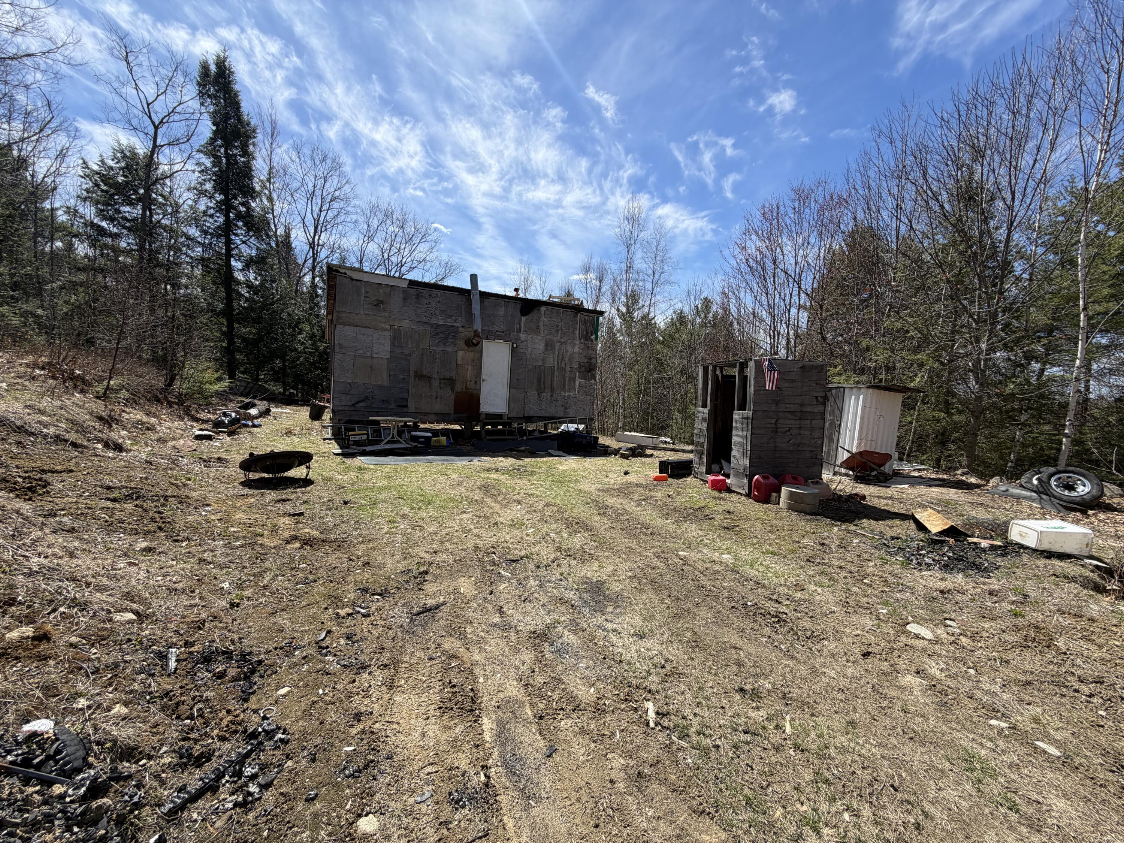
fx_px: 455
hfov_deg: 102.1
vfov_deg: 85.7
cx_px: 562
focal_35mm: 14
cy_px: 422
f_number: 2.2
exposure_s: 1/770
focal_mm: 2.22
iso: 25
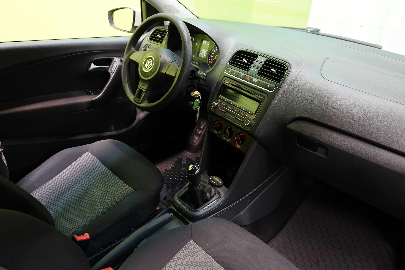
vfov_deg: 46.4
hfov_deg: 65.5
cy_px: 135
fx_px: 315
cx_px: 202
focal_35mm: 28
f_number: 3.5
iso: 1000
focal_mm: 28
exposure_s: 1/30
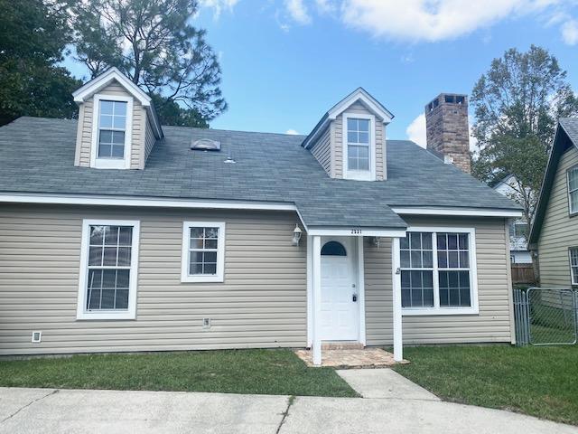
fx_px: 434
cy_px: 217
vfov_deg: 53.1
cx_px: 289
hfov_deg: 67.3
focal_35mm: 26
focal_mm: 4.25
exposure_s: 1/1484
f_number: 1.8
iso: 32
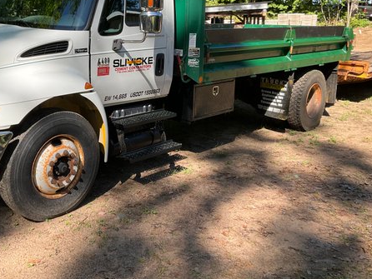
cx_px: 118
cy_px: 91
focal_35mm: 41
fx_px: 441
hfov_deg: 44.9
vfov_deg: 34.8
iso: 25
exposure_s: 1/551
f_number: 1.8
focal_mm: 3
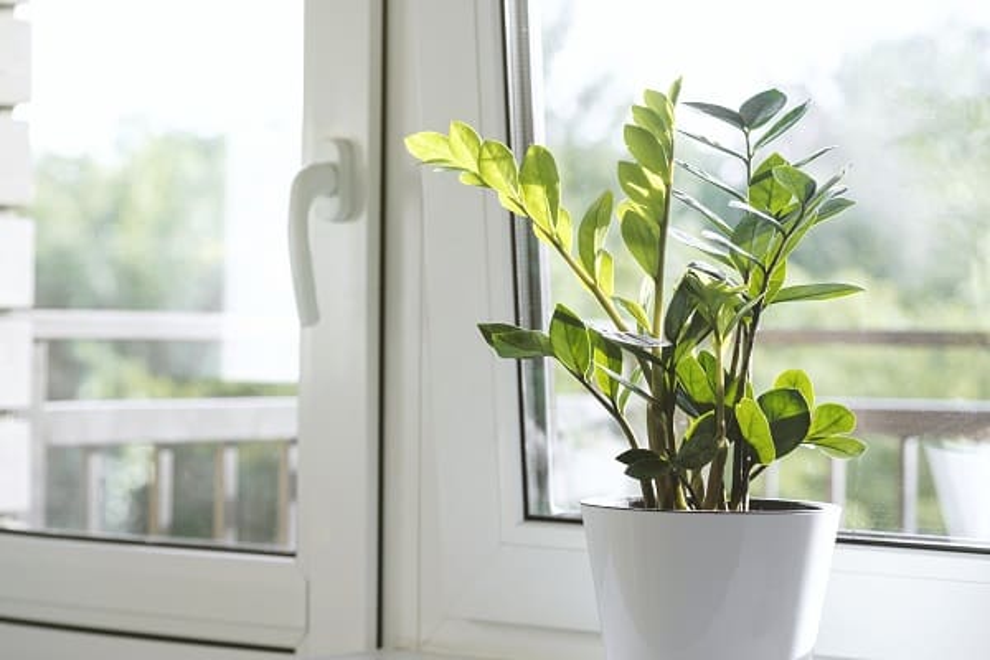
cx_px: 495
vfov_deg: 15.2
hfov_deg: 22.6
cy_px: 330
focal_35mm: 90
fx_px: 2475
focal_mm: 60
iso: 200
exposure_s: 1/240
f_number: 4
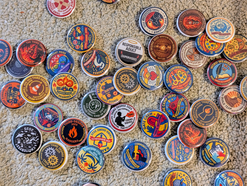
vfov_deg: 29.7
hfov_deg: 38.9
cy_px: 93
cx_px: 124
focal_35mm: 49
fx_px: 350
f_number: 1.68
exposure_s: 1/100
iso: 600
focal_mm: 6.9
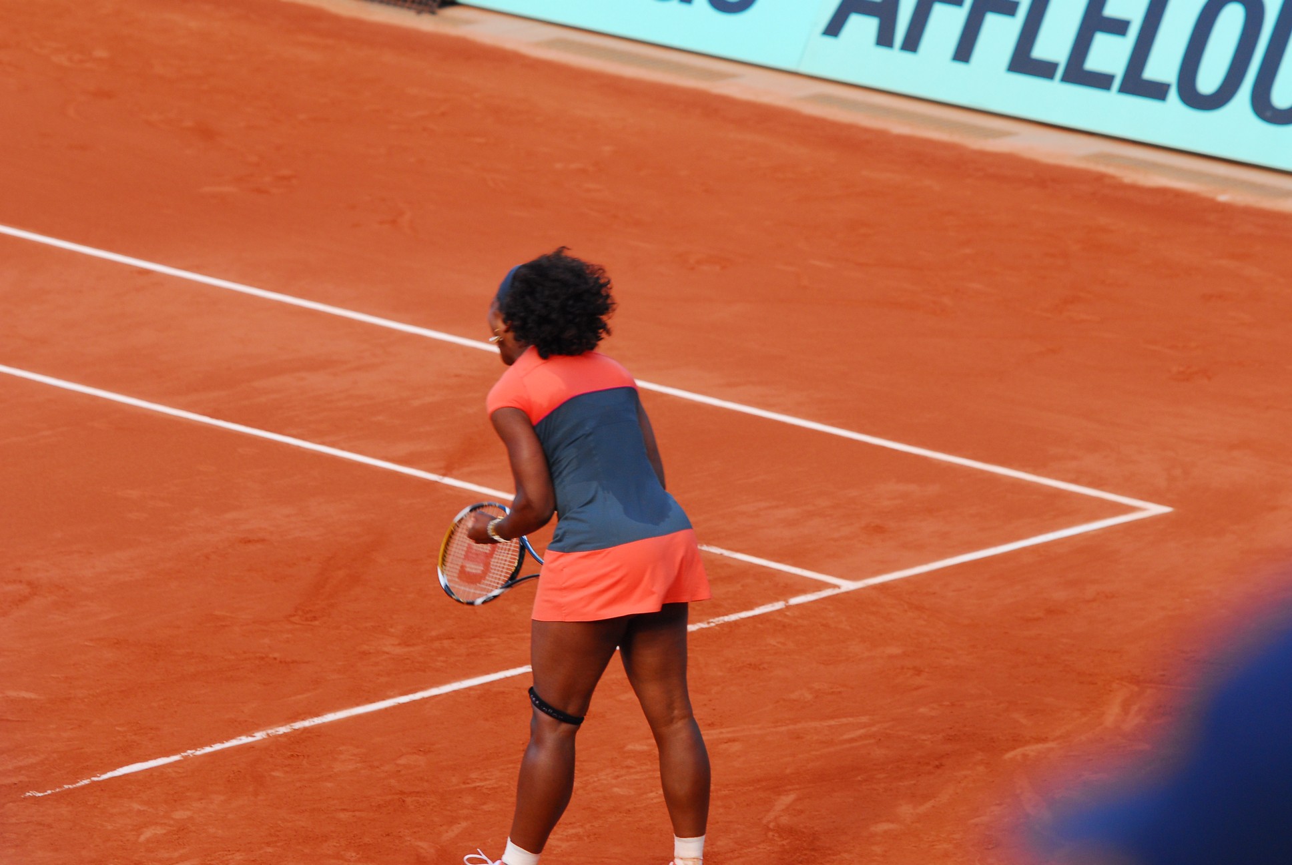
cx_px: 646
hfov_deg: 8.6
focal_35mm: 240
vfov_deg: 5.7
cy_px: 432
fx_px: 8624
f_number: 5.6
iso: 320
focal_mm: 160
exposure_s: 1/250
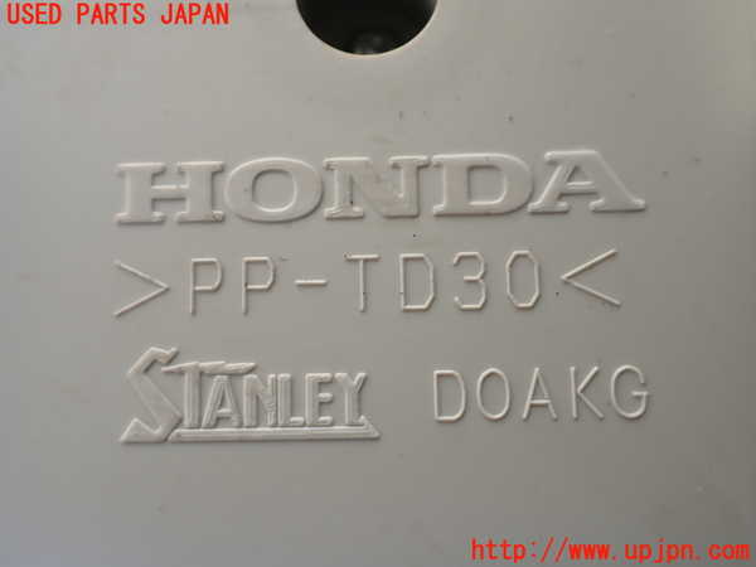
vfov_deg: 46.8
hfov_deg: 60.0
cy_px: 284
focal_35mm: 30
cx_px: 378
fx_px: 655
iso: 125
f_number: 2.3
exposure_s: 1/125
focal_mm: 5.4
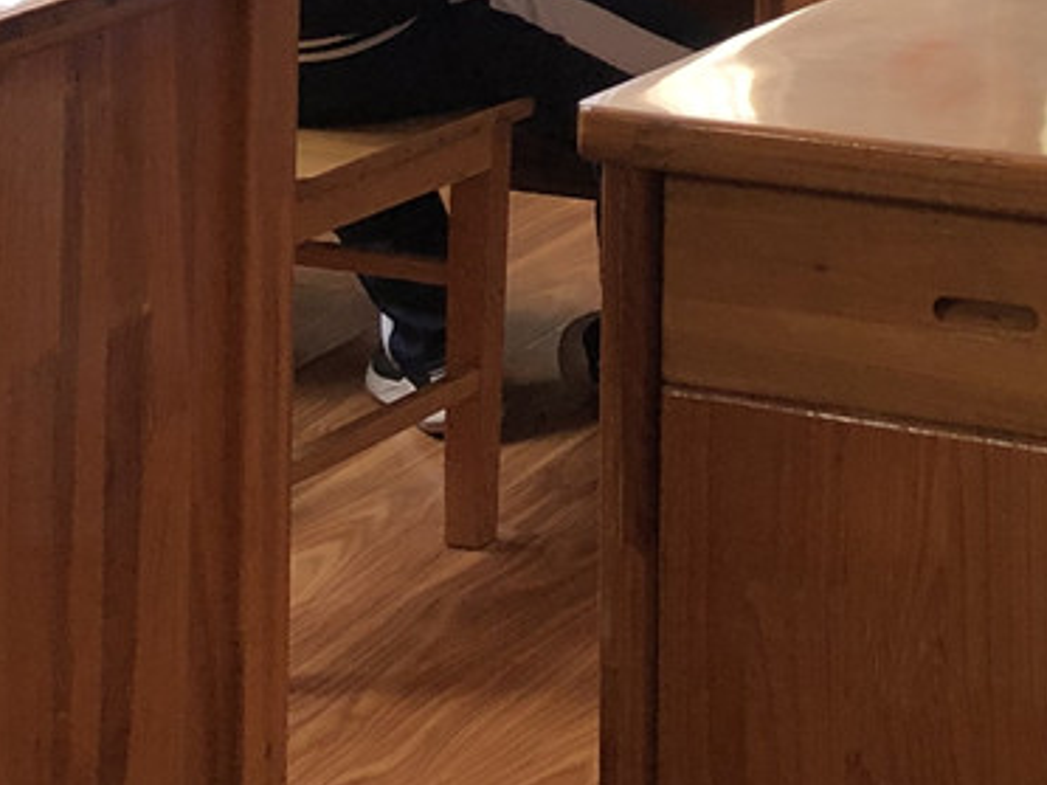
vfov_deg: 12.2
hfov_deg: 16.8
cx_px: 1176
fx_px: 3418
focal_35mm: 113
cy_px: -544
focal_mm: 3.99
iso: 25
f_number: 1.8
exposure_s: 1/40
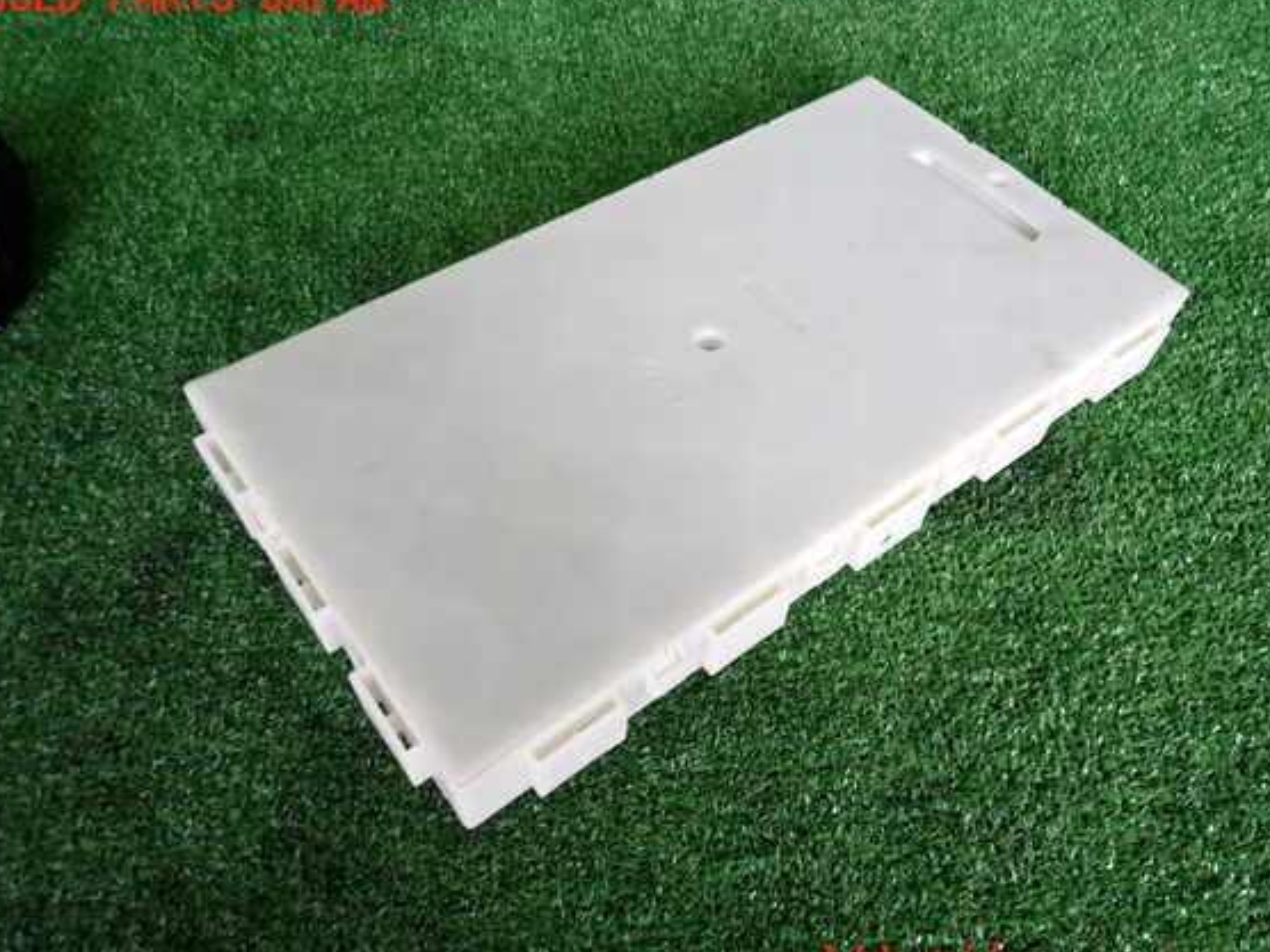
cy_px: 482
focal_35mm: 27
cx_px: 656
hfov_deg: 65.3
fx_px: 991
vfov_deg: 51.4
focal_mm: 4.5
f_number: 2
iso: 125
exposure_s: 1/60
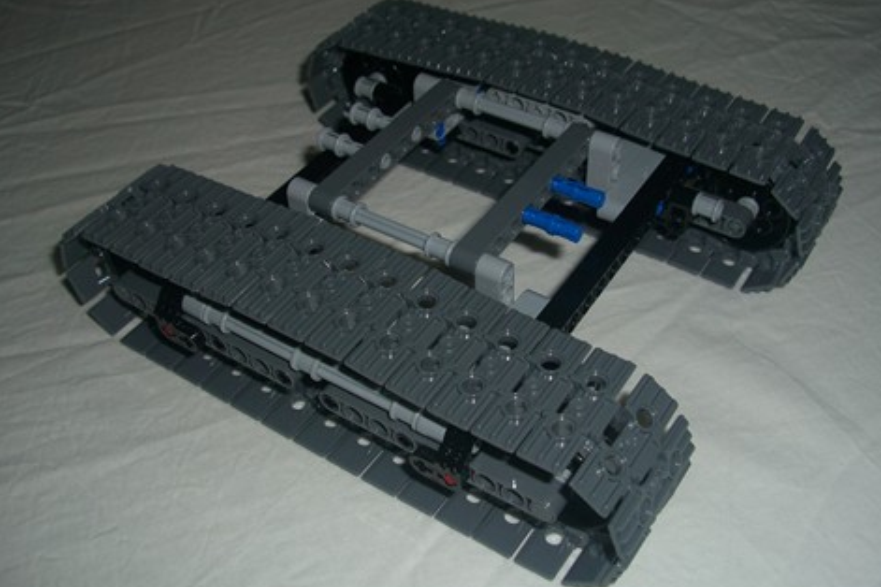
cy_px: 278
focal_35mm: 42
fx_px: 1028
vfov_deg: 31.9
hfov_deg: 46.4
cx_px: 464
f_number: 5.6
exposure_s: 1/30
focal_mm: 7.9
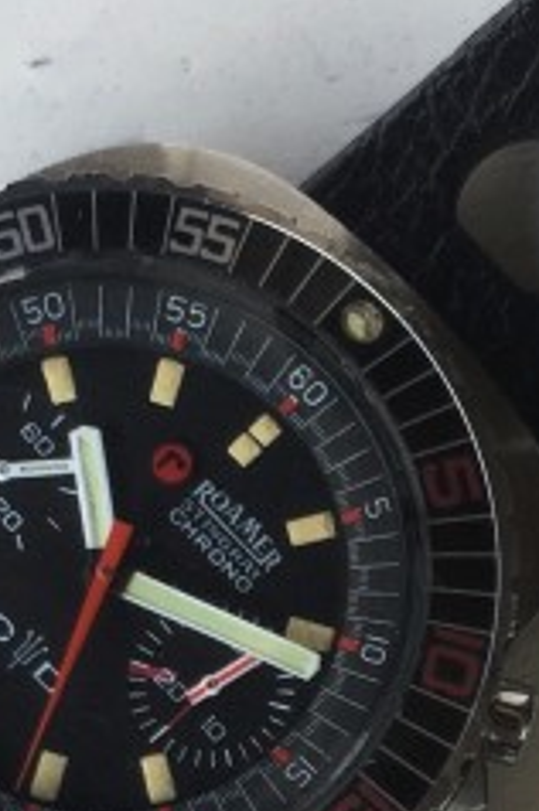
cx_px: 426
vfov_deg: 15.3
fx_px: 2928
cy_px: 913
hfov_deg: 10.5
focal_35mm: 130
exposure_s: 1/260
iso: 32
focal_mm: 4.15
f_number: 2.2
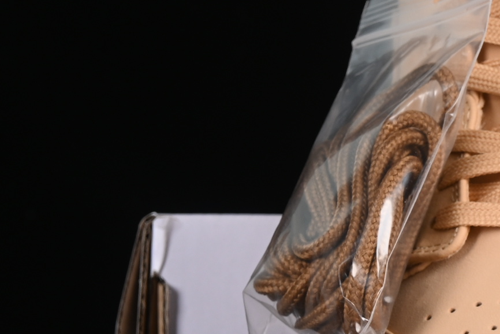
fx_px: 3348
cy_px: 272
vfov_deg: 5.7
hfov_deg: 8.4
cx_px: 748
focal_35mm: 241
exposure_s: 1/80
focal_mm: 50
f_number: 8
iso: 160
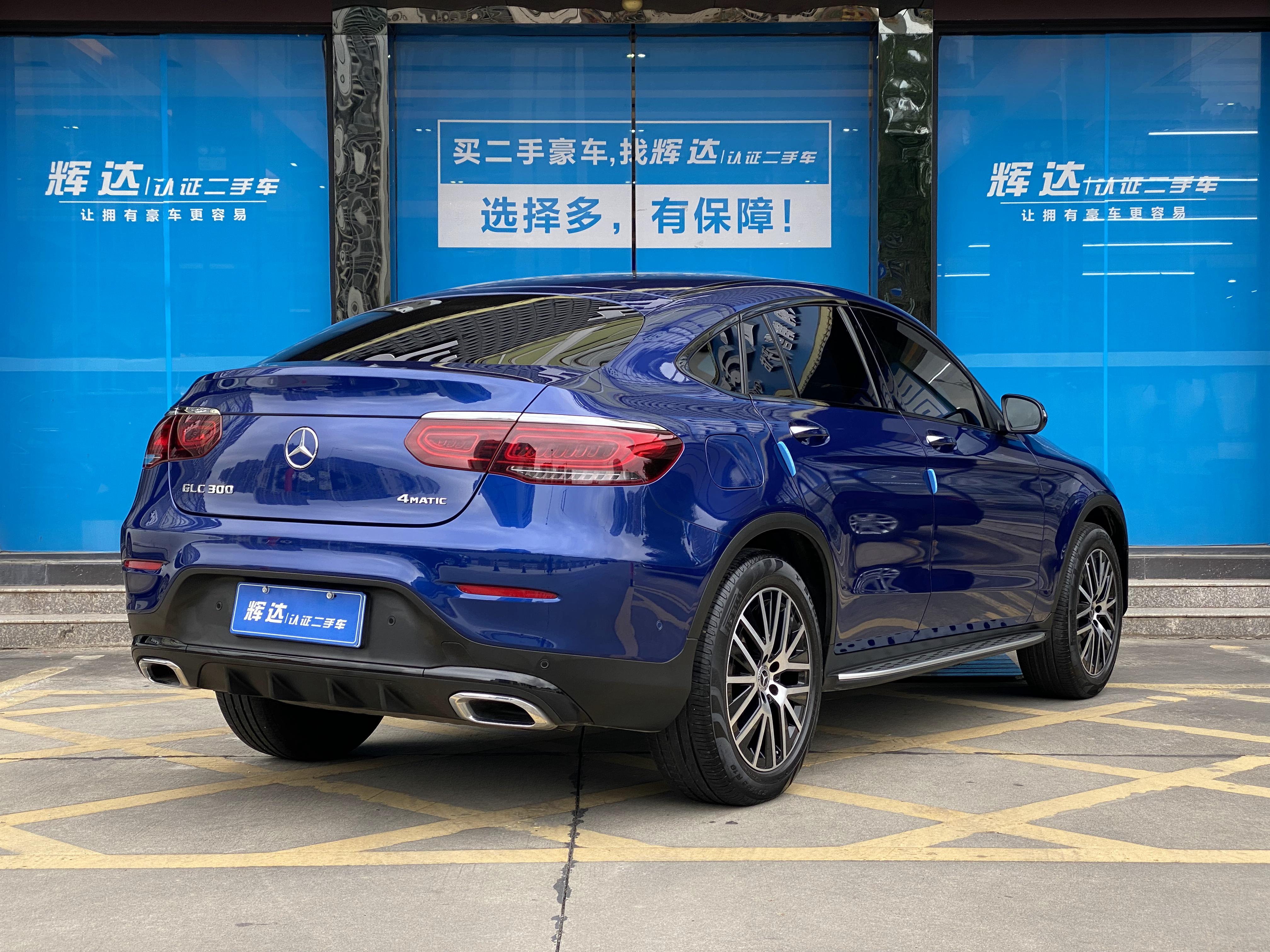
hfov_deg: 36.8
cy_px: 476
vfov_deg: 28.0
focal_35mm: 52
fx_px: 1908
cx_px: 635
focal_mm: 6
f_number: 2
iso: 20
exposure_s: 1/318
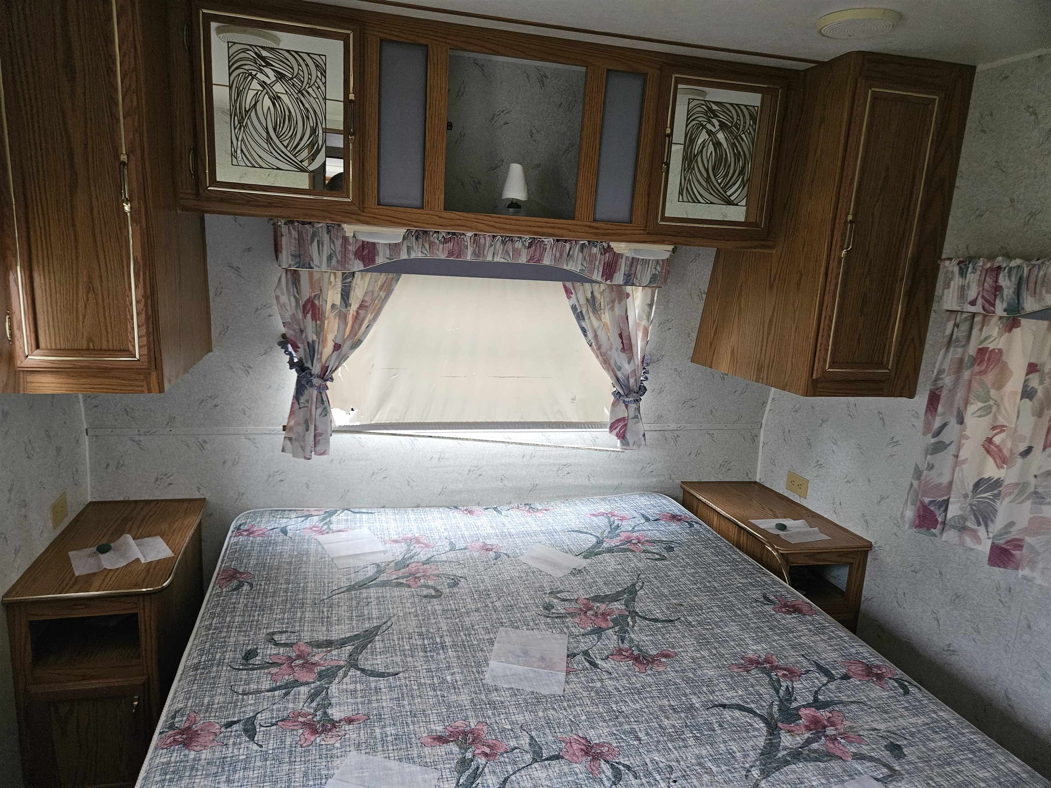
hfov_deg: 73.9
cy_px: 394
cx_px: 526
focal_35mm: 23
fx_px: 698
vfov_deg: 58.9
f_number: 1.8
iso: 800
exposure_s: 1/60
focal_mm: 5.4
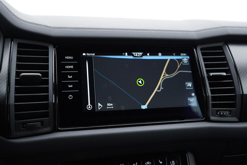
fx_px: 247
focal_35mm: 36
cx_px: 124
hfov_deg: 53.1
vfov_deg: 36.9
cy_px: 82
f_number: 2.8
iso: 200
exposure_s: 1/40
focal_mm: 24
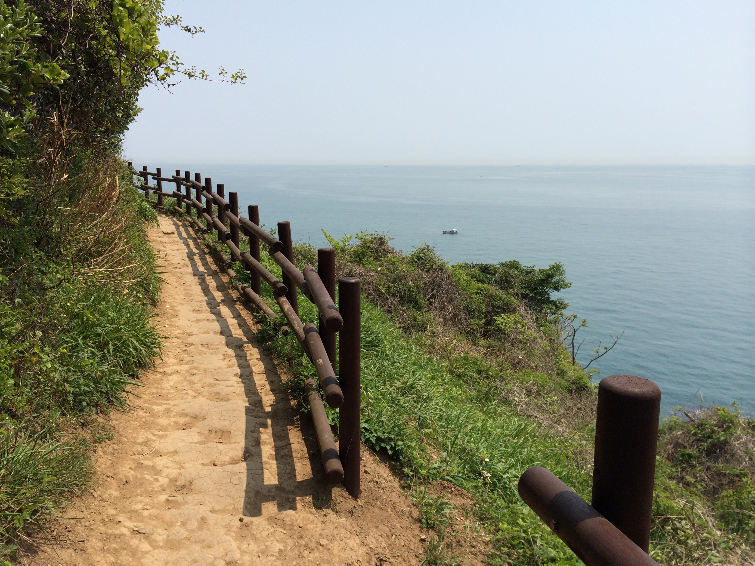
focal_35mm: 30
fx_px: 654
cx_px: 378
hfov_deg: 60.0
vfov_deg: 46.8
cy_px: 283
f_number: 2.2
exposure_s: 1/3165
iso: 32
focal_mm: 4.12
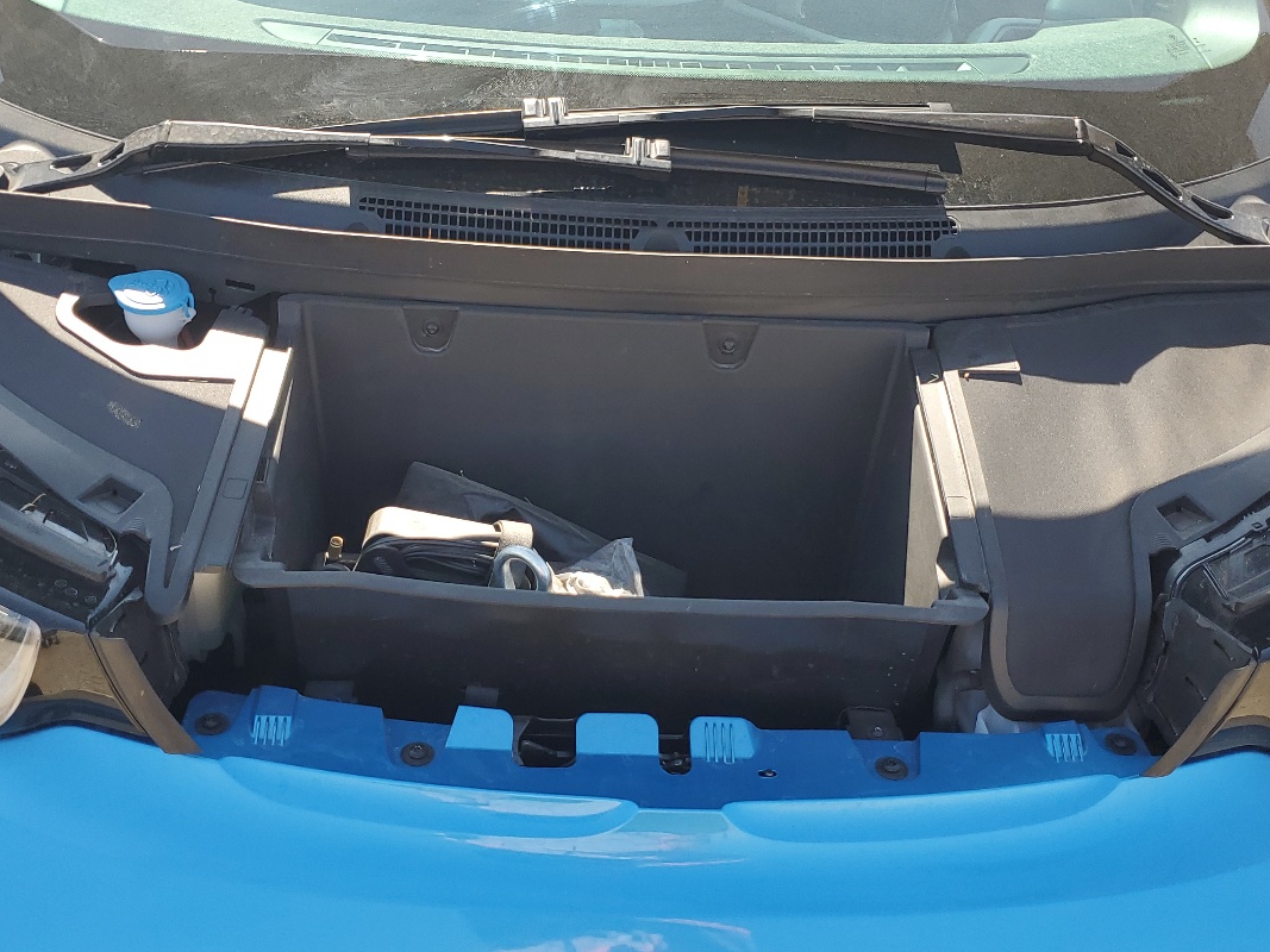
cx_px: 607
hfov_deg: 47.9
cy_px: 468
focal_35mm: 39
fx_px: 1431
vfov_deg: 36.8
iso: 50
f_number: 1.5
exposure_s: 1/667
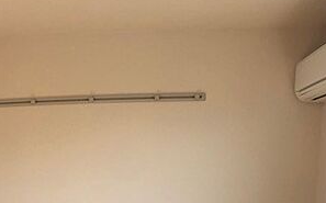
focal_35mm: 60
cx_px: 114
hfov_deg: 33.8
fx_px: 533
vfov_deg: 20.3
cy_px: 239
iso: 20
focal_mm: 4
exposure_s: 1/120
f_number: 1.8
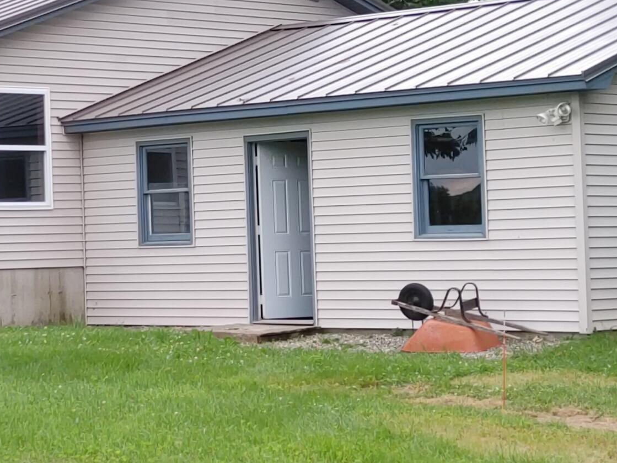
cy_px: 105
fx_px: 2103
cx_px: 29
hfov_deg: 16.4
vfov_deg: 12.5
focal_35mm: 118
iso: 50
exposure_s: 1/565
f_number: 1.8
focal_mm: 5.58
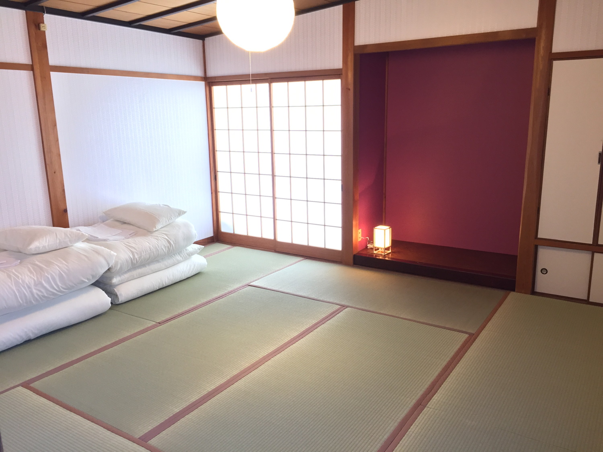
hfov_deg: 61.7
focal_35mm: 29
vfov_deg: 48.2
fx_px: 505
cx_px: 302
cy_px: 226
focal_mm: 4.15
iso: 200
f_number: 2.2
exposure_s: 1/30
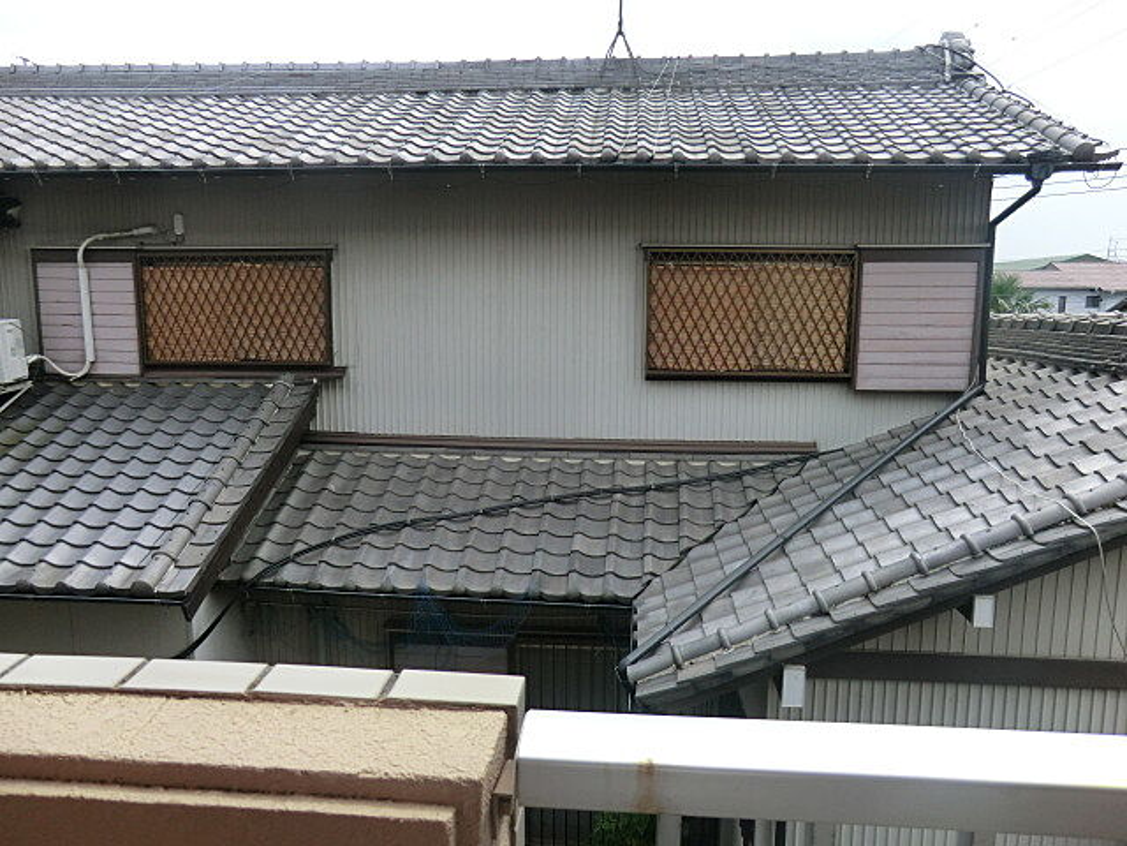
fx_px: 781
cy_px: 423
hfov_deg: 71.6
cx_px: 564
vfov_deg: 56.8
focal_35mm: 24
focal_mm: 4.3
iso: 80
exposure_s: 1/500
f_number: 3.2
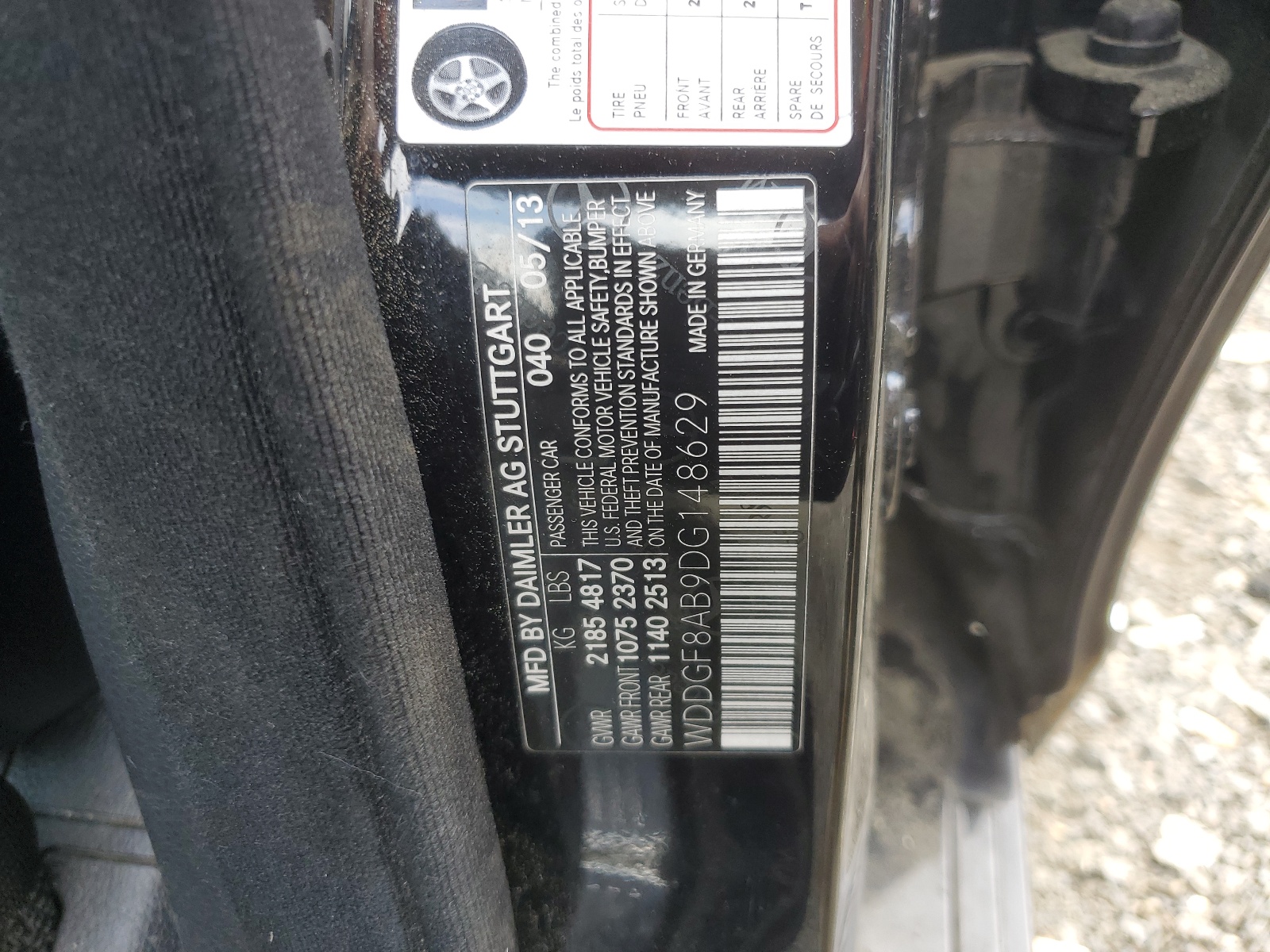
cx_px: 635
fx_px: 954
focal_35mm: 26
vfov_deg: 53.1
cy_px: 476
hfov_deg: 67.3
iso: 50
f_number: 1.5
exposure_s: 1/156
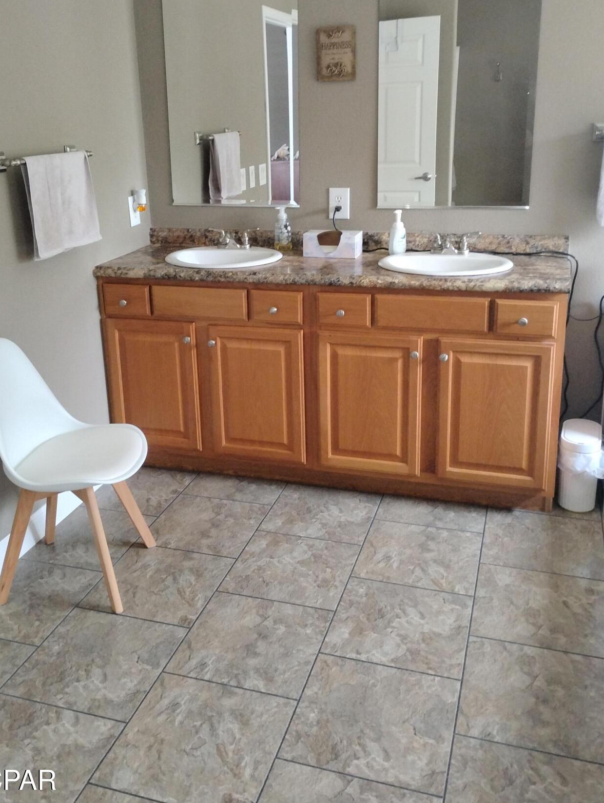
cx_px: 259
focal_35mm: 34
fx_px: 789
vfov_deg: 53.7
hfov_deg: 41.8
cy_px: 337
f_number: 1.8
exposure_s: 1/60
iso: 1159
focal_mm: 4.26
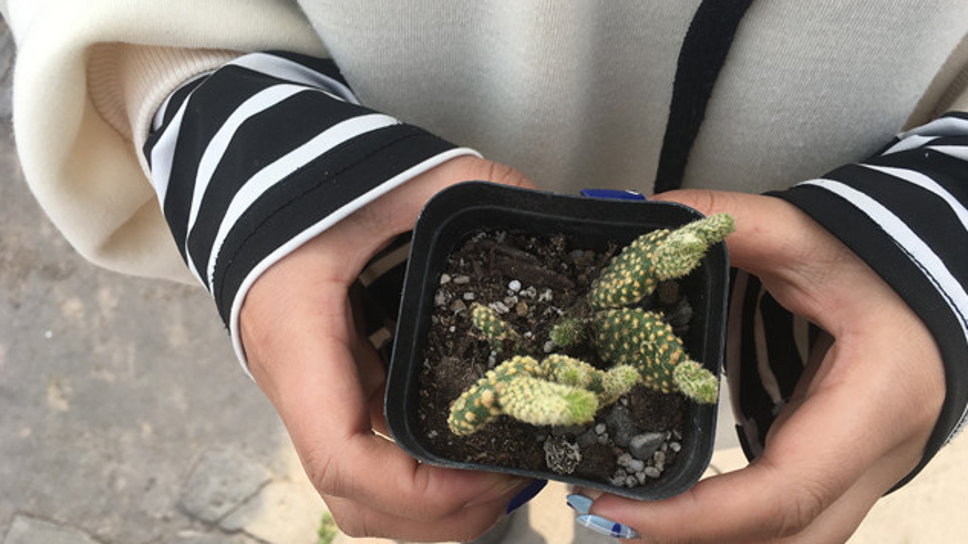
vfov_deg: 36.5
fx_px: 821
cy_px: 323
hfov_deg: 61.0
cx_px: 481
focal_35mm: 32
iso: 25
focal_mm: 4.15
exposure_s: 1/371
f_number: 2.2
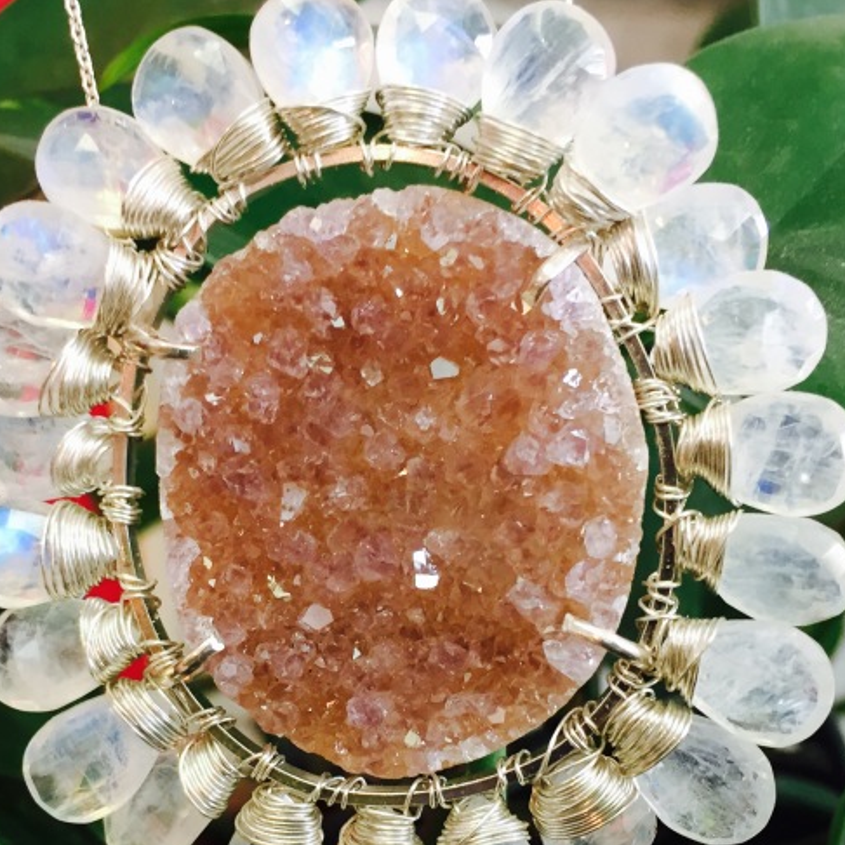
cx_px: 381
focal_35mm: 54
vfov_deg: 31.2
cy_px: 609
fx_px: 1491
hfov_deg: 31.6
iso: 64
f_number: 2.2
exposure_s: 1/30
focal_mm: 4.15
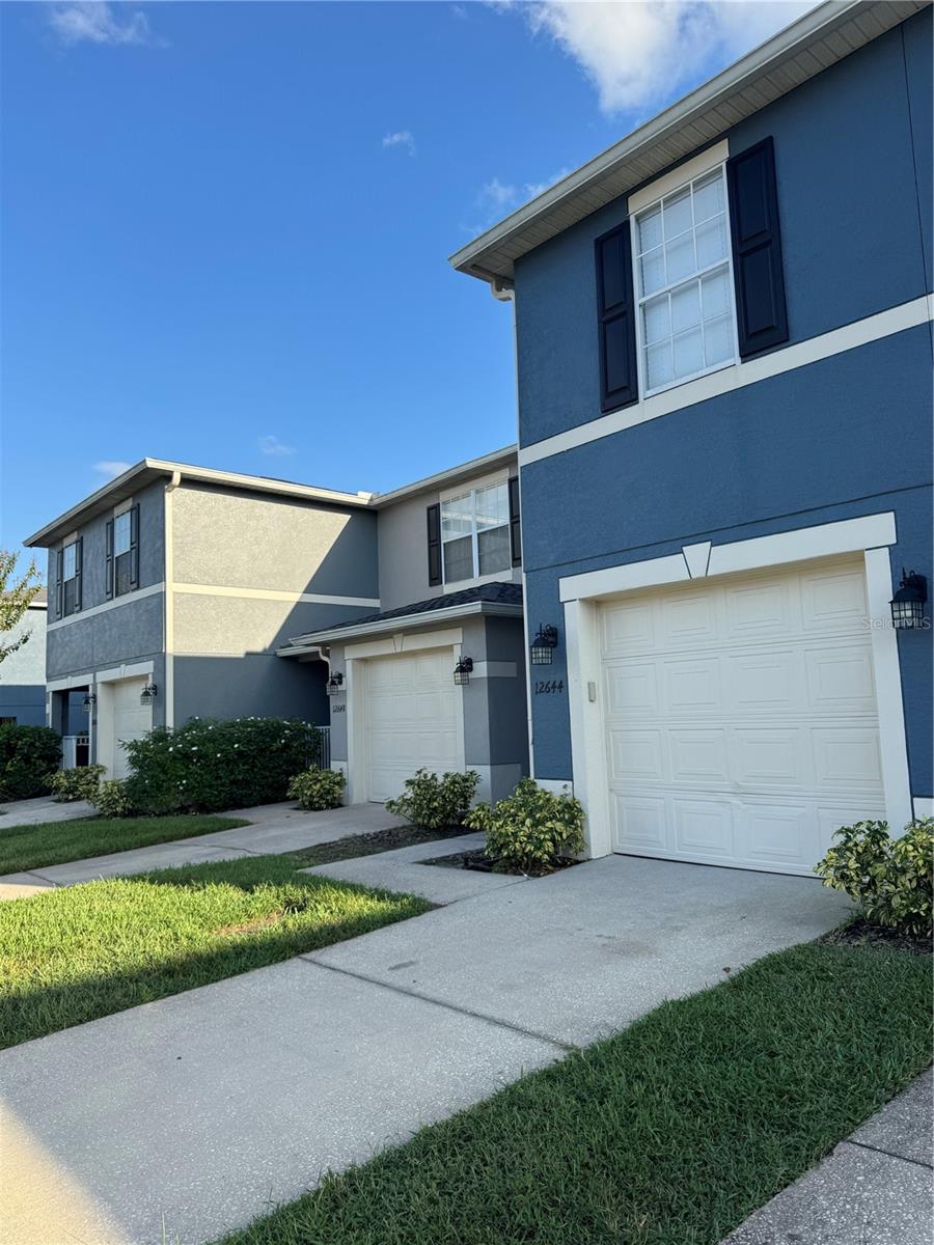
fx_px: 863
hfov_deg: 56.8
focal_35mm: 24
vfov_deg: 71.6
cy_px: 622
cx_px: 467
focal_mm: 6.76
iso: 80
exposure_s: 1/2105
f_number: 1.78
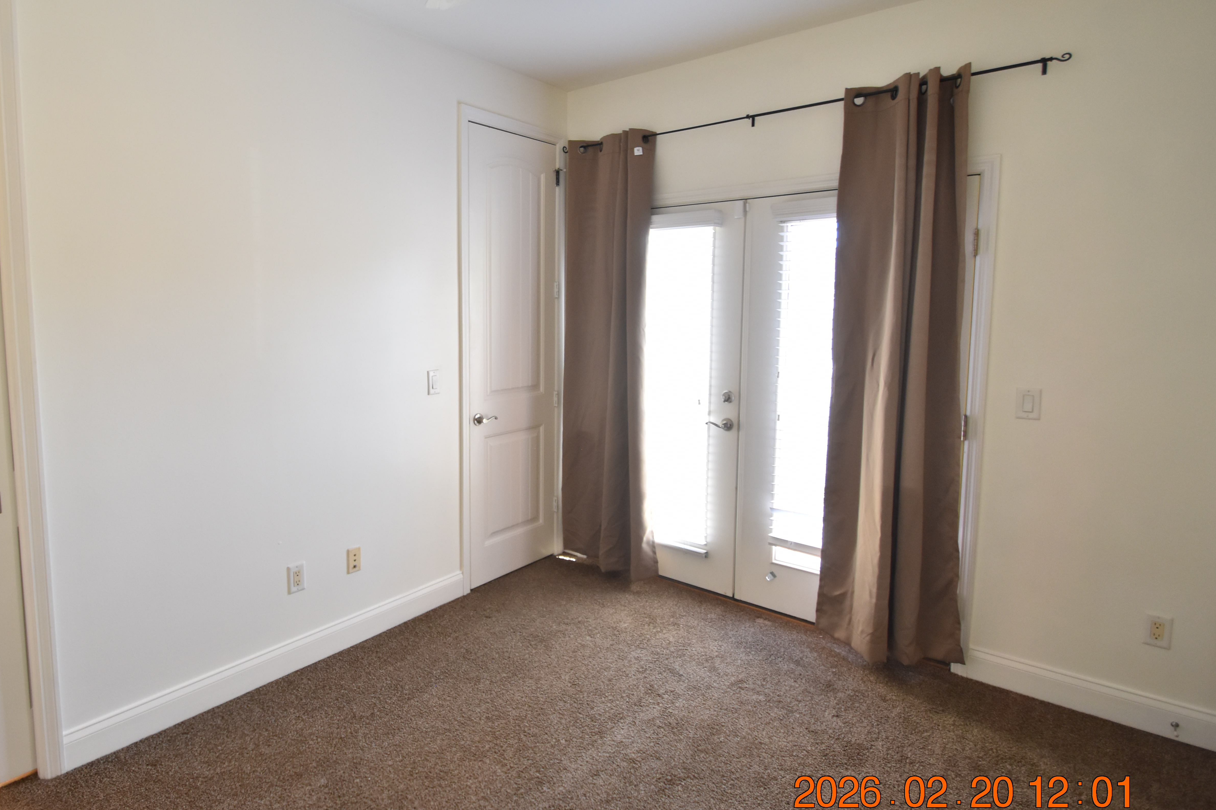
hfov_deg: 86.2
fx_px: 642
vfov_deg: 64.3
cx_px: 510
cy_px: 357
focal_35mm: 19
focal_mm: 10
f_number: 3.5
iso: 800
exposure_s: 1/90
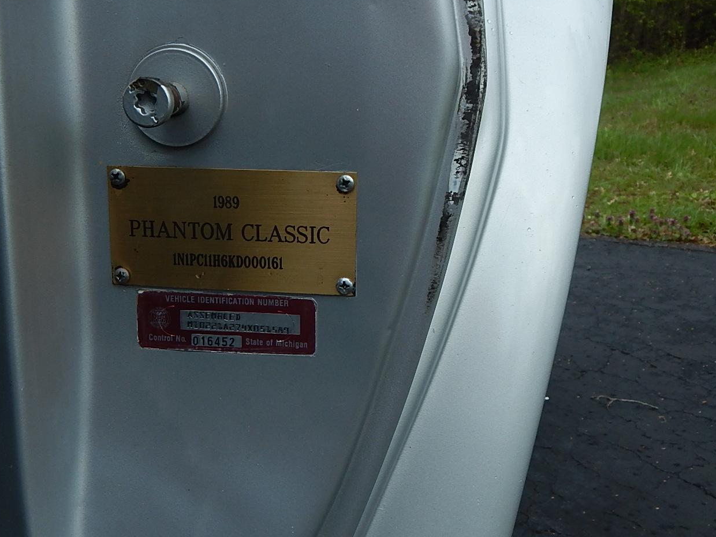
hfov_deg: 46.7
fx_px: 827
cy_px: 228
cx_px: 324
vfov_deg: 35.9
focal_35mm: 40
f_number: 3.2
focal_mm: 5.6
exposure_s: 1/800
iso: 125
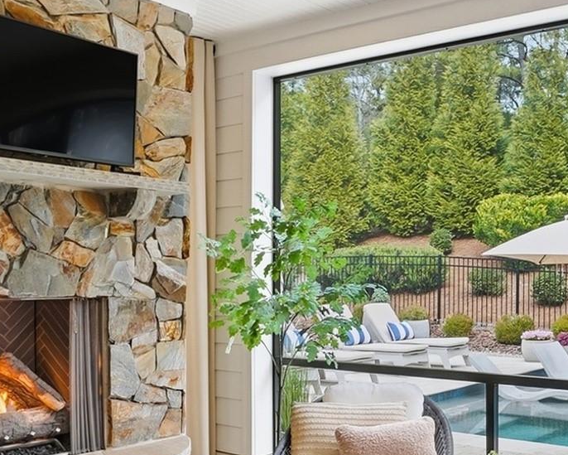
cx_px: 450
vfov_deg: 36.2
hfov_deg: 42.8
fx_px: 689
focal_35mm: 41
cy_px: 290
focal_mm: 10
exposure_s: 1/160
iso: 100
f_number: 8
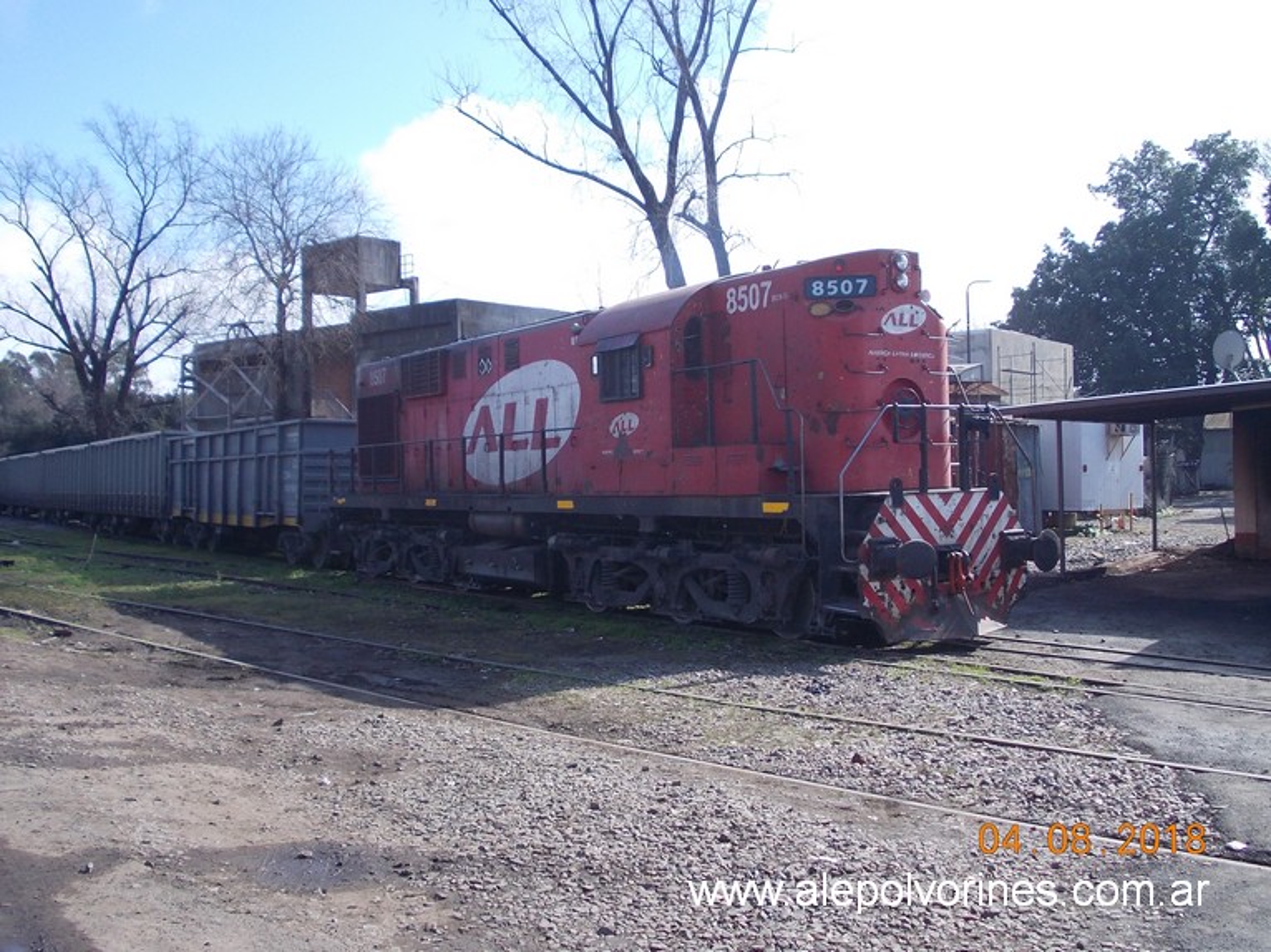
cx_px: 636
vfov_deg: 37.7
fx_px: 1395
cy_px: 476
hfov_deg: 49.0
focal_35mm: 38
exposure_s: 1/160
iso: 80
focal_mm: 5.3
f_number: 6.2
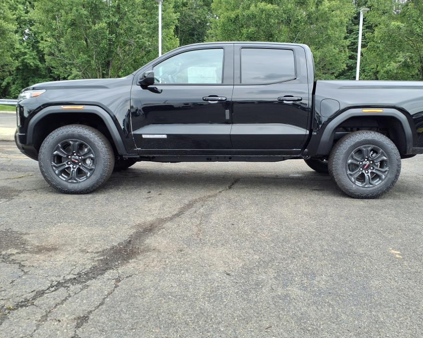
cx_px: 239
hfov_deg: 57.0
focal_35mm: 31
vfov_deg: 47.1
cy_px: 158
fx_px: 388
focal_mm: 3.58
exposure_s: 1/196
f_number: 1.9
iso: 40
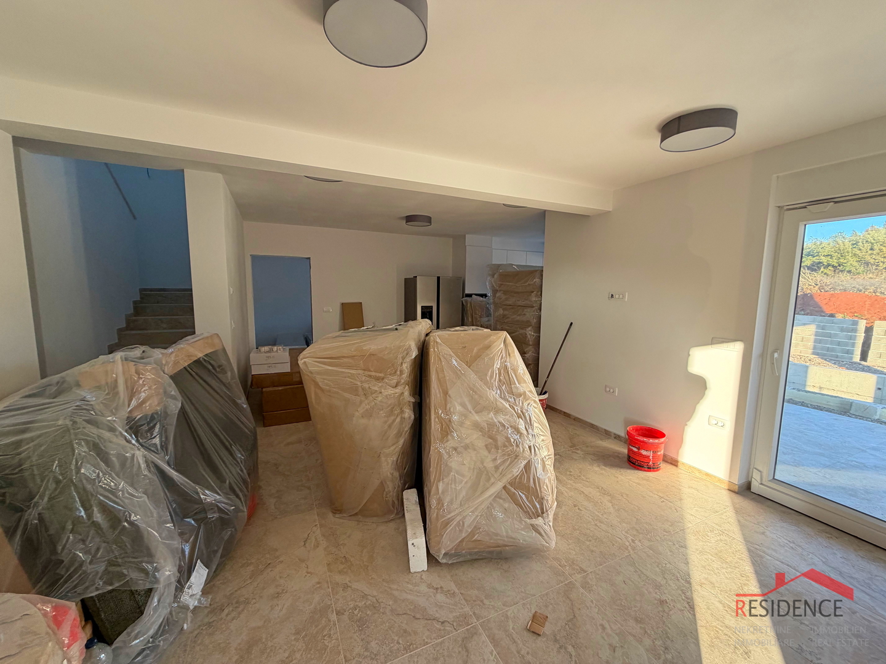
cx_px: 443
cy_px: 332
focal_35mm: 14
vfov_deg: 85.7
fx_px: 358
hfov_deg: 102.1
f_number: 2.2
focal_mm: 2.22
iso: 160
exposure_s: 1/121
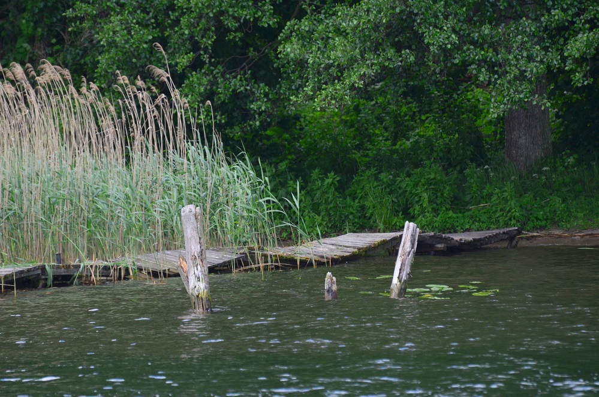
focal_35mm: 420
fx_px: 6972
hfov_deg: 4.9
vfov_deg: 3.3
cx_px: 300
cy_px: 198
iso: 1250
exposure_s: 1/2000
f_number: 5.6
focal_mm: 280
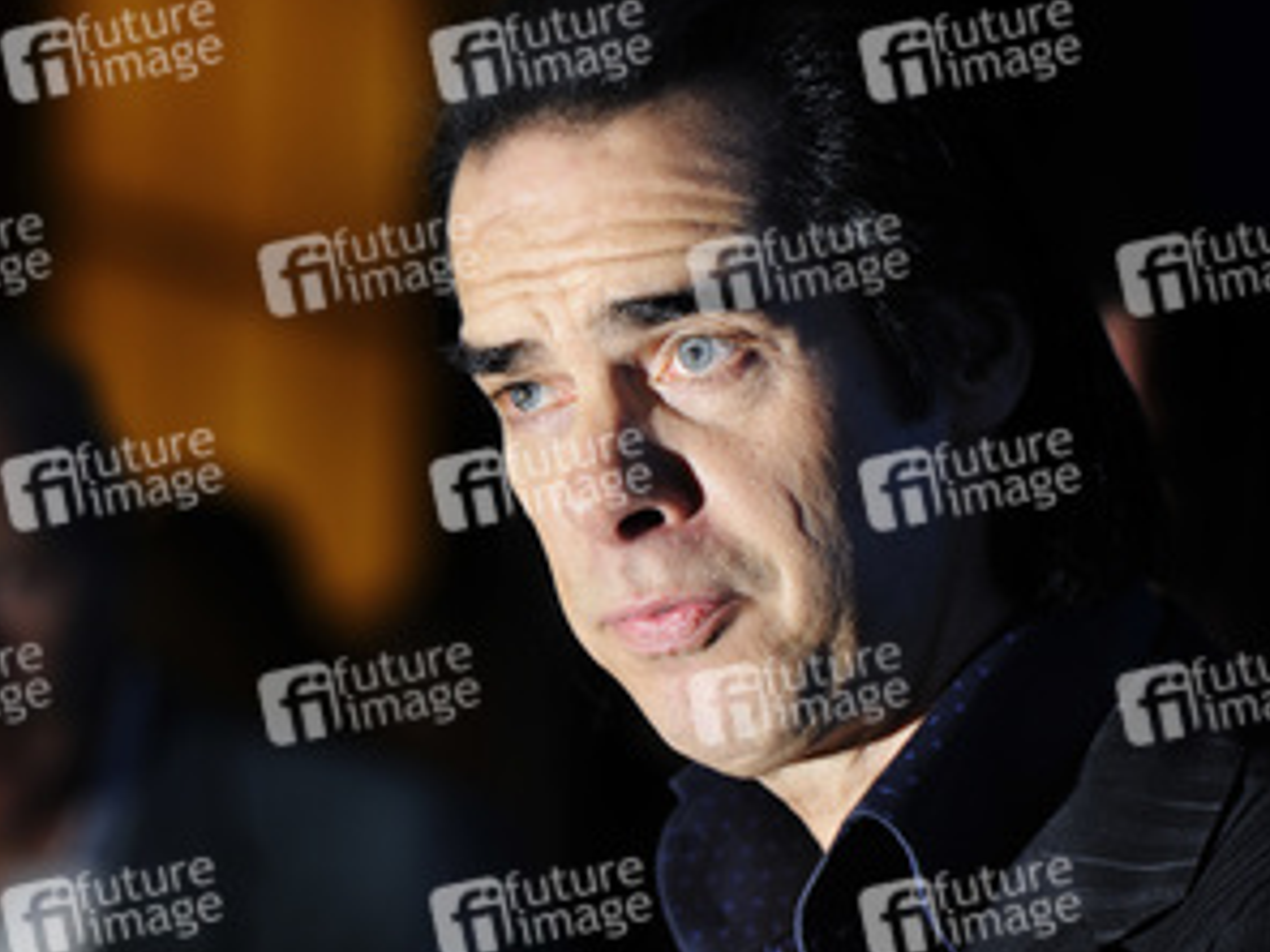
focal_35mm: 293
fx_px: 10750
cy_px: 373
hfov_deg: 6.8
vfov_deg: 5.1
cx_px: 427
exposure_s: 1/200
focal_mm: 200
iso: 400
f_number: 5
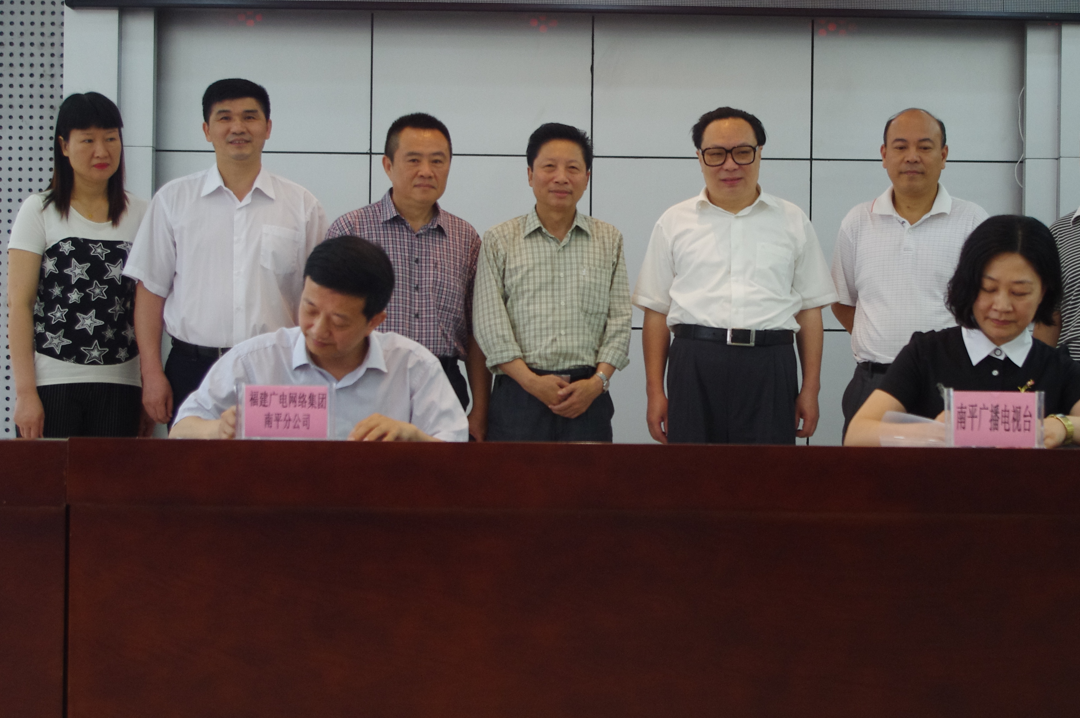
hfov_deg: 26.9
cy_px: 355
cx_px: 668
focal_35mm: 75
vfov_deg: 18.1
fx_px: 2247
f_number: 4.5
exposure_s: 1/60
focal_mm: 32.5
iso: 800
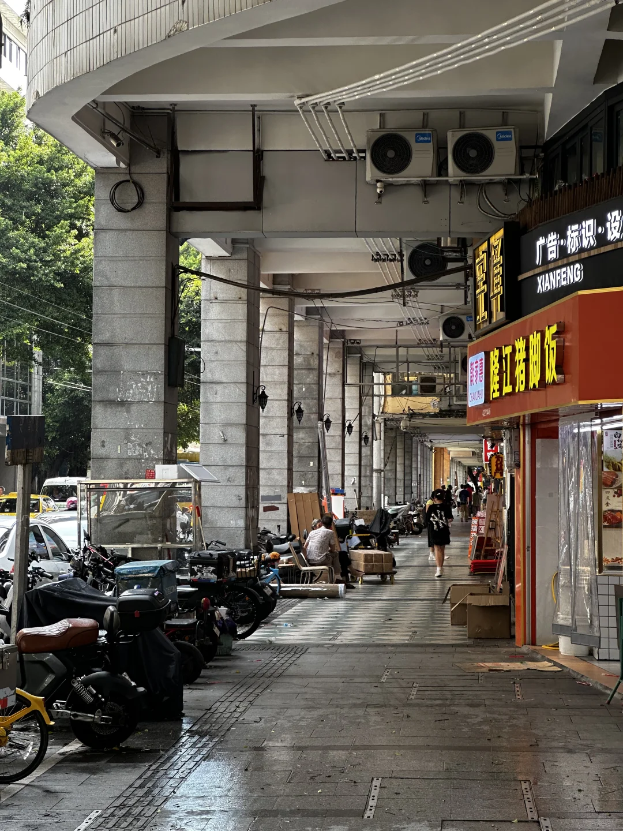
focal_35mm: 77
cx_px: 312
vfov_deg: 25.3
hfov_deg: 19.1
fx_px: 1848
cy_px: 416
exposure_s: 1/99
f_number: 2.8
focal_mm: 9
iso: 80
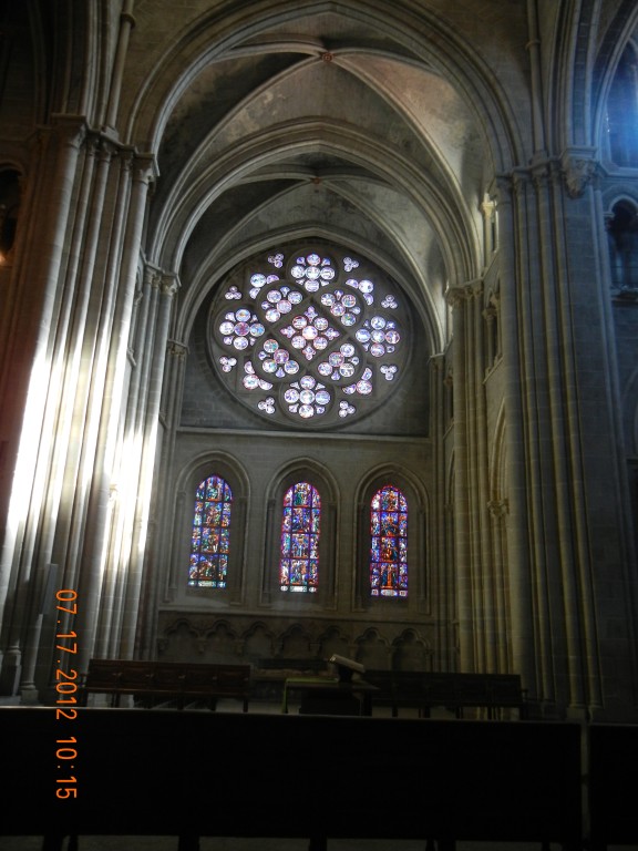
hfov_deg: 46.8
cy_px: 426
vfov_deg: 60.0
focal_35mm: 30
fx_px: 737
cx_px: 319
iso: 400
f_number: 3.5
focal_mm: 5.4
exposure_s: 1/32.5
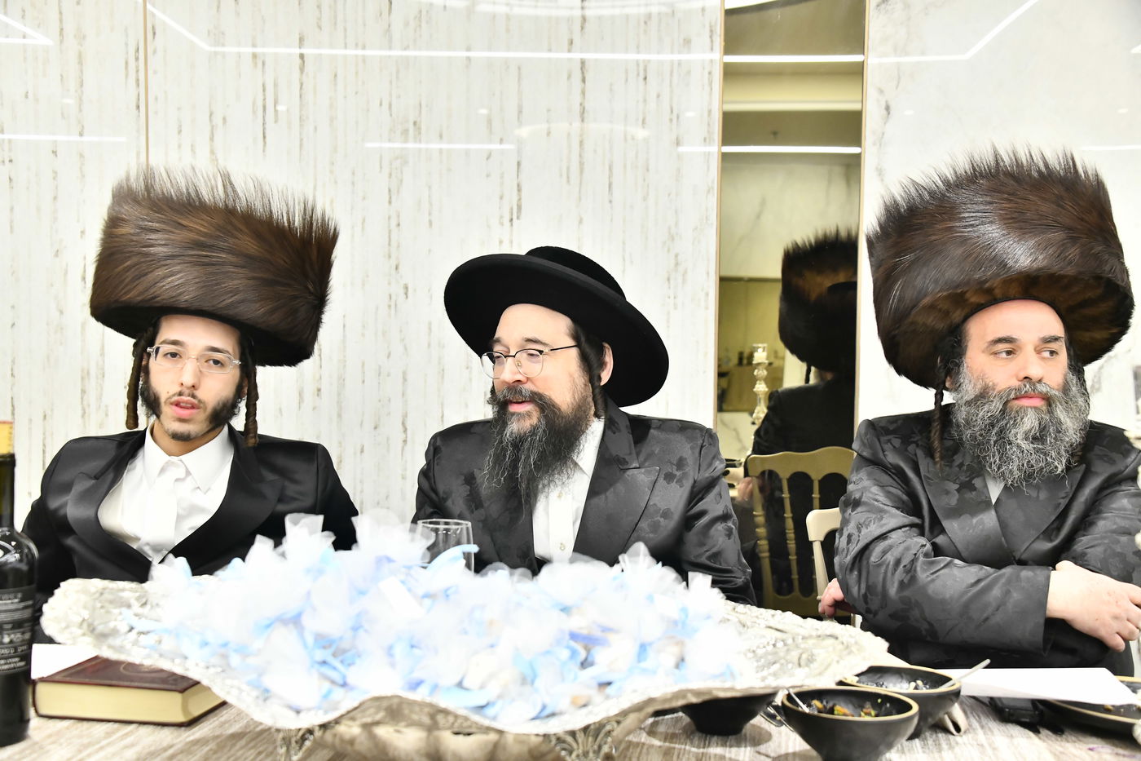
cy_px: 380
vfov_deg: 30.5
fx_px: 1394
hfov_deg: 44.5
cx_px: 570
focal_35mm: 44
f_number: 5.6
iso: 3200
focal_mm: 44
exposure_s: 1/125
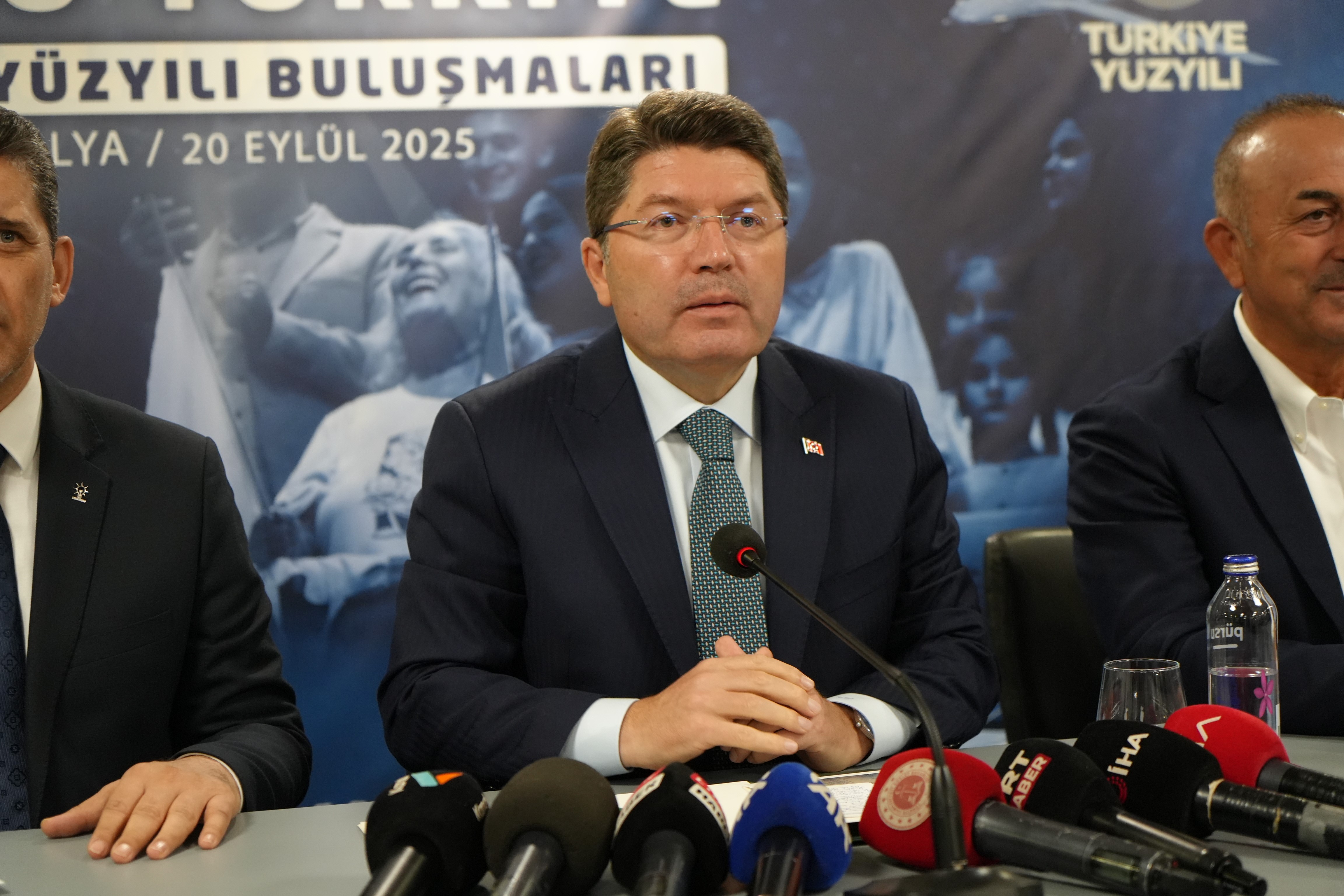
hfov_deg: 32.9
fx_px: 2277
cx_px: 672
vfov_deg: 22.3
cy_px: 448
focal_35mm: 61
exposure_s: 1/160
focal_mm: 61
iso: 3200
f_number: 4
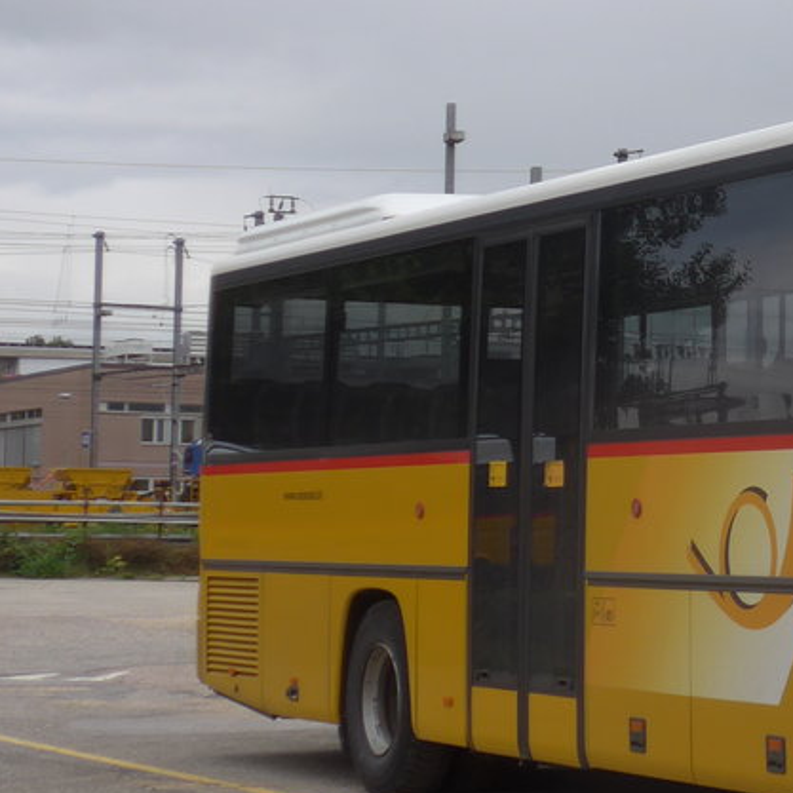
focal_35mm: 117
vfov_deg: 14.9
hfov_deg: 14.2
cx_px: 1095
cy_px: 289
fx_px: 3032
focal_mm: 9.5
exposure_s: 1/160
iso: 80
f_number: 3
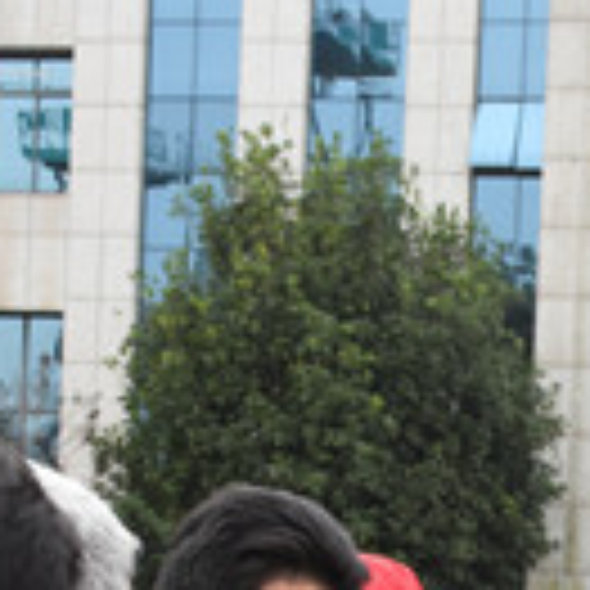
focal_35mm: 140
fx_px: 2700
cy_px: 734
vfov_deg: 12.2
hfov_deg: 12.3
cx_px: 640
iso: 800
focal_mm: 24
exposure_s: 1/160
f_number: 6.3
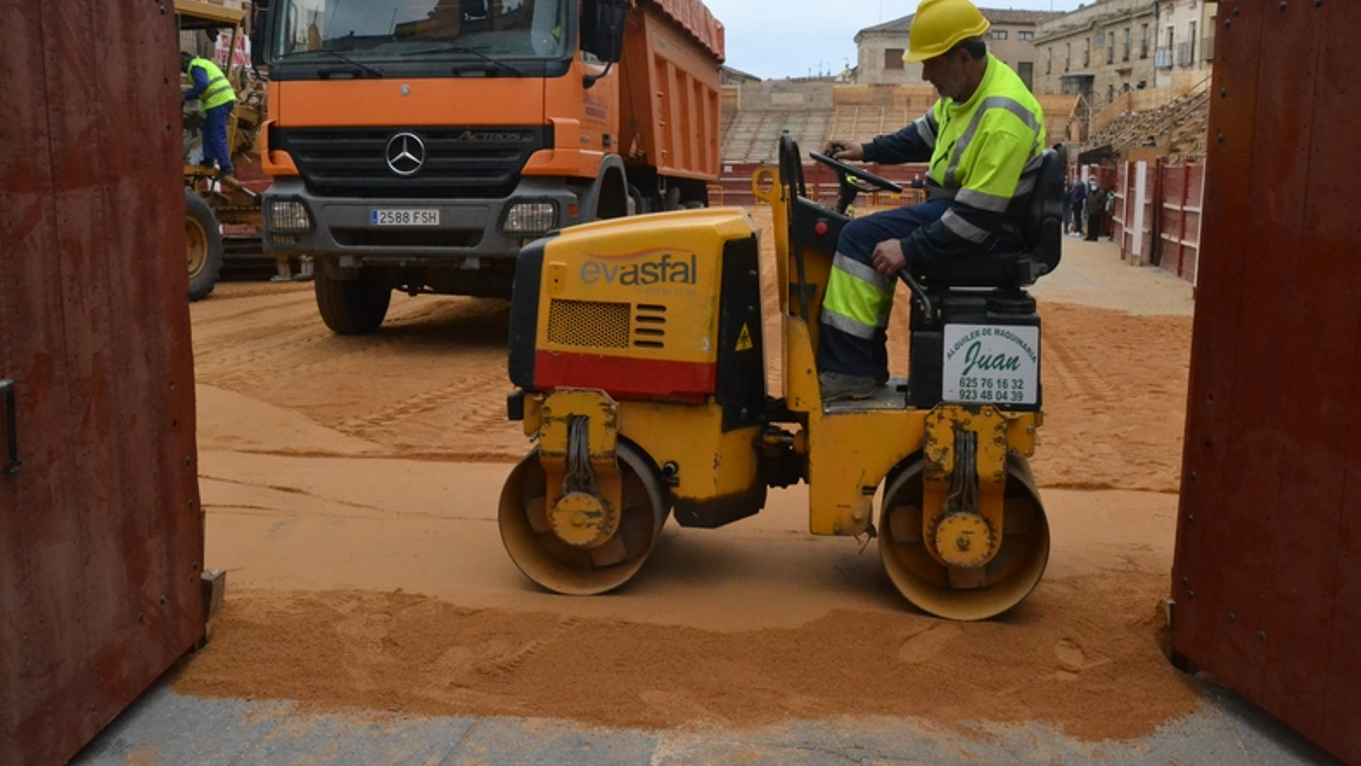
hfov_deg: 58.7
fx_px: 1210
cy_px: 324
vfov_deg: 35.1
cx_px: 681
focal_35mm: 34
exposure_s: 1/1000
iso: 3200
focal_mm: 21
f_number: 16
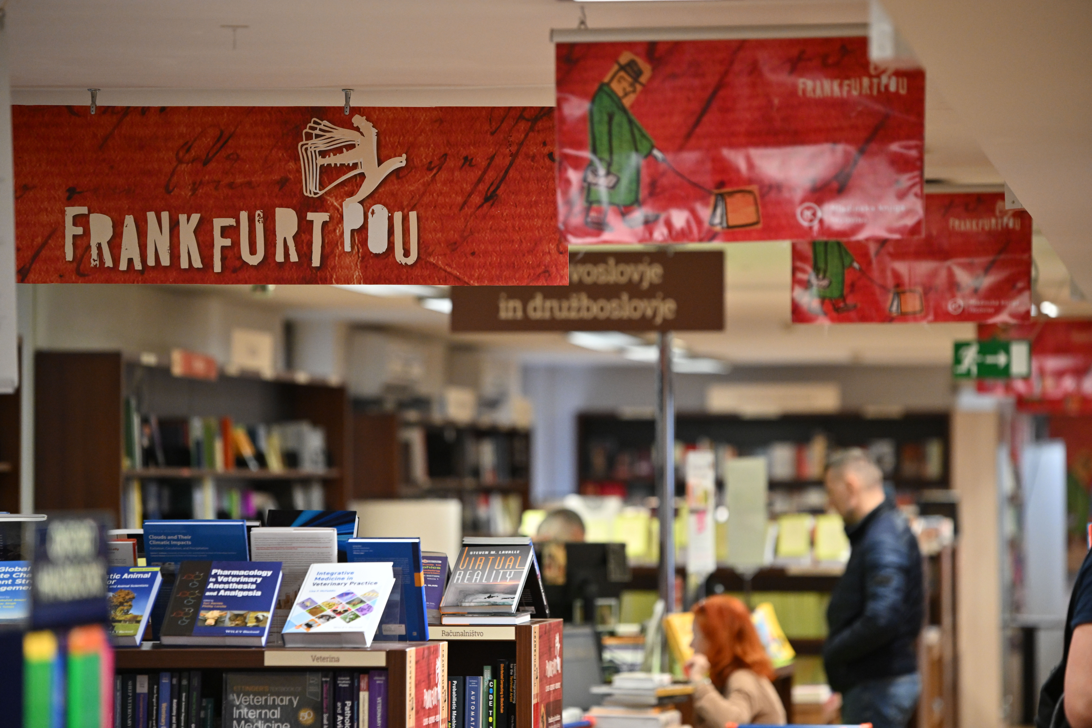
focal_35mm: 170
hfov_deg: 12.1
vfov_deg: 8.1
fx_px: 5156
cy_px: 364
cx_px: 546
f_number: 3.2
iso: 2500
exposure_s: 1/250
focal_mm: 170
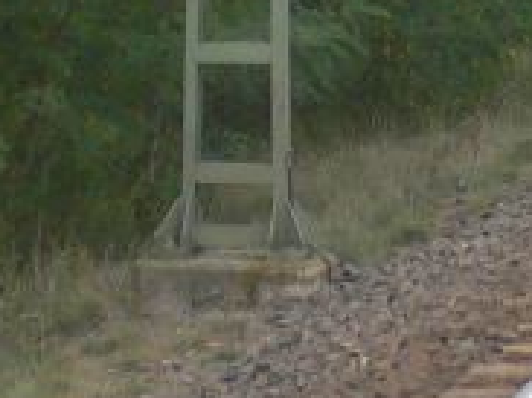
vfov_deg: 3.4
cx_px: 201
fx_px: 6650
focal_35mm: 433
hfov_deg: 4.6
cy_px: -308
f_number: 4
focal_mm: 11
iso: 100
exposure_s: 1/200
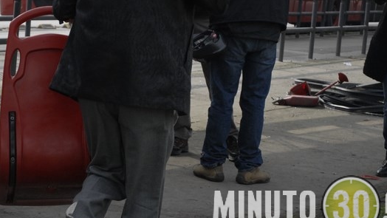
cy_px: 37
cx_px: 155
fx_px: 1477
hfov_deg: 14.9
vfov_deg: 8.4
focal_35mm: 144
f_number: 5.6
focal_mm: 55
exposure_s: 1/640
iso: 400
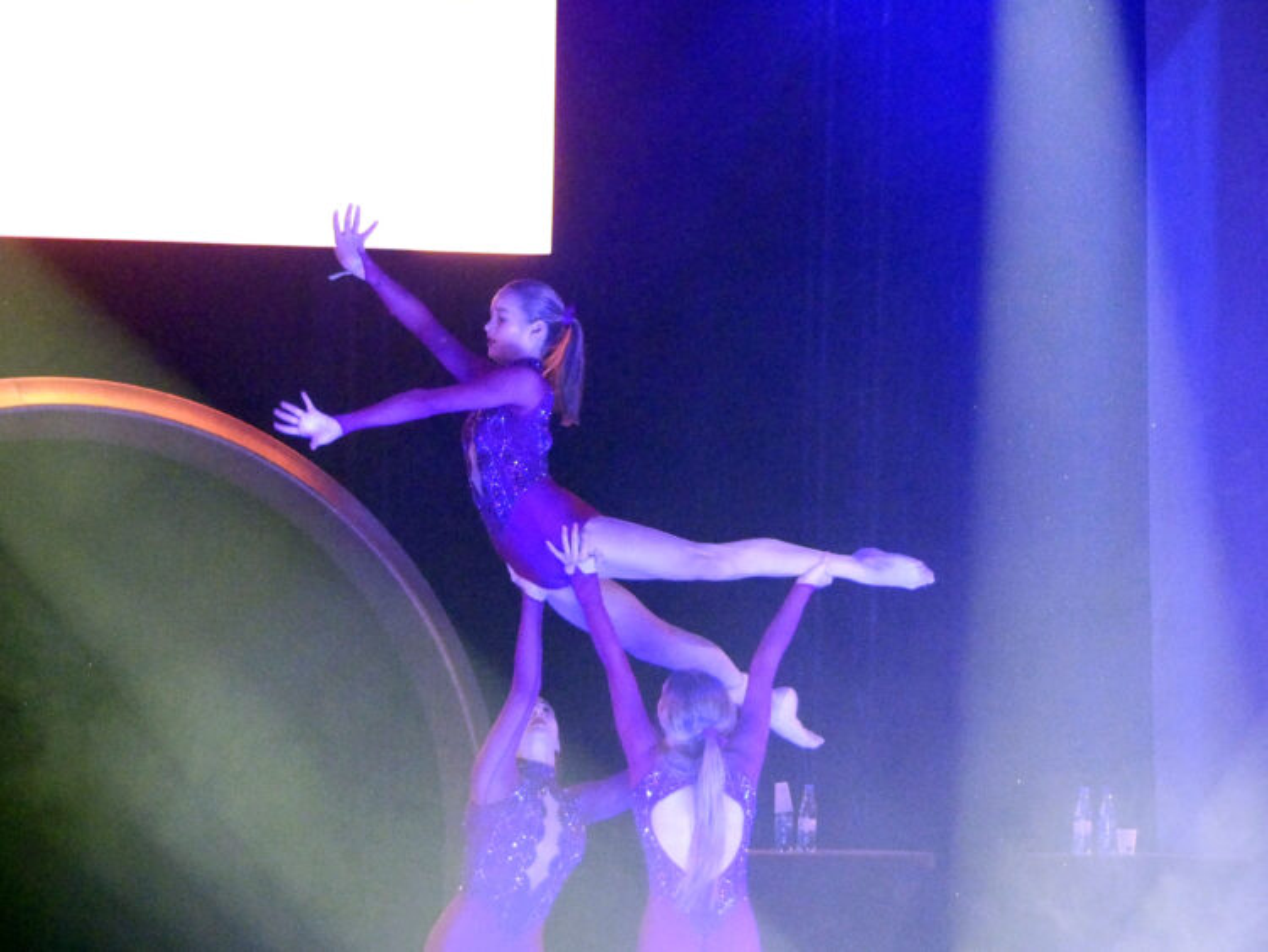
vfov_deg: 7.5
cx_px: 634
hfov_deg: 10.0
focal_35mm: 198
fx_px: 7255
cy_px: 476
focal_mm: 35.6
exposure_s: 1/80
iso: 2000
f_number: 2.8
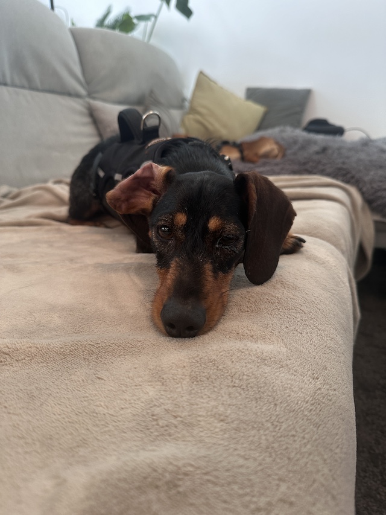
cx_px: 193
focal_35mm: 24
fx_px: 357
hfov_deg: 56.8
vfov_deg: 71.6
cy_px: 258
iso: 160
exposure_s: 1/50
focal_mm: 6.86
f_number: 1.78
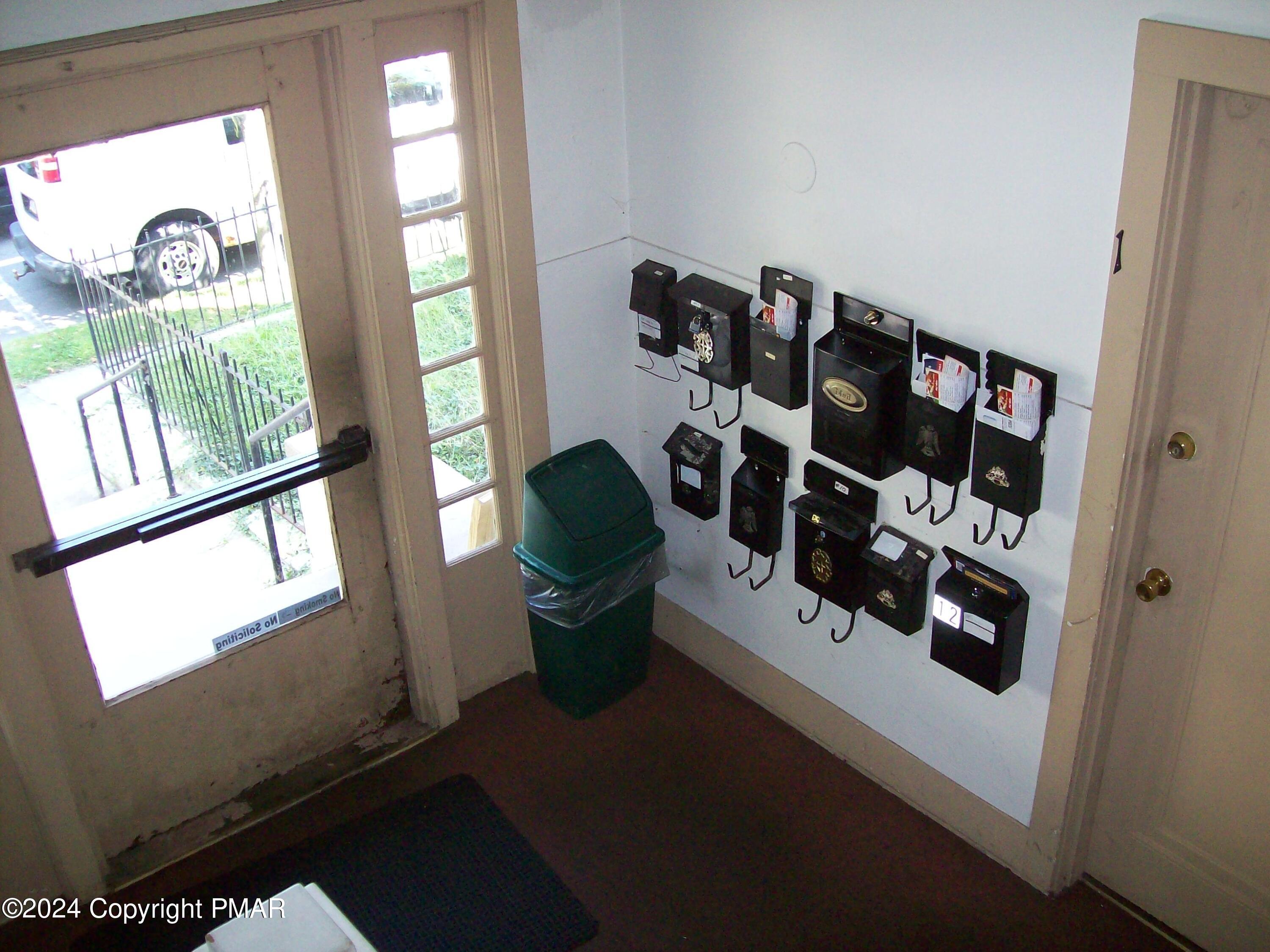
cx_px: 635
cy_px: 476
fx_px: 1321
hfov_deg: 51.4
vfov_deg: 39.7
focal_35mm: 36
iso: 200
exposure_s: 1/64
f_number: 2.7
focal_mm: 6
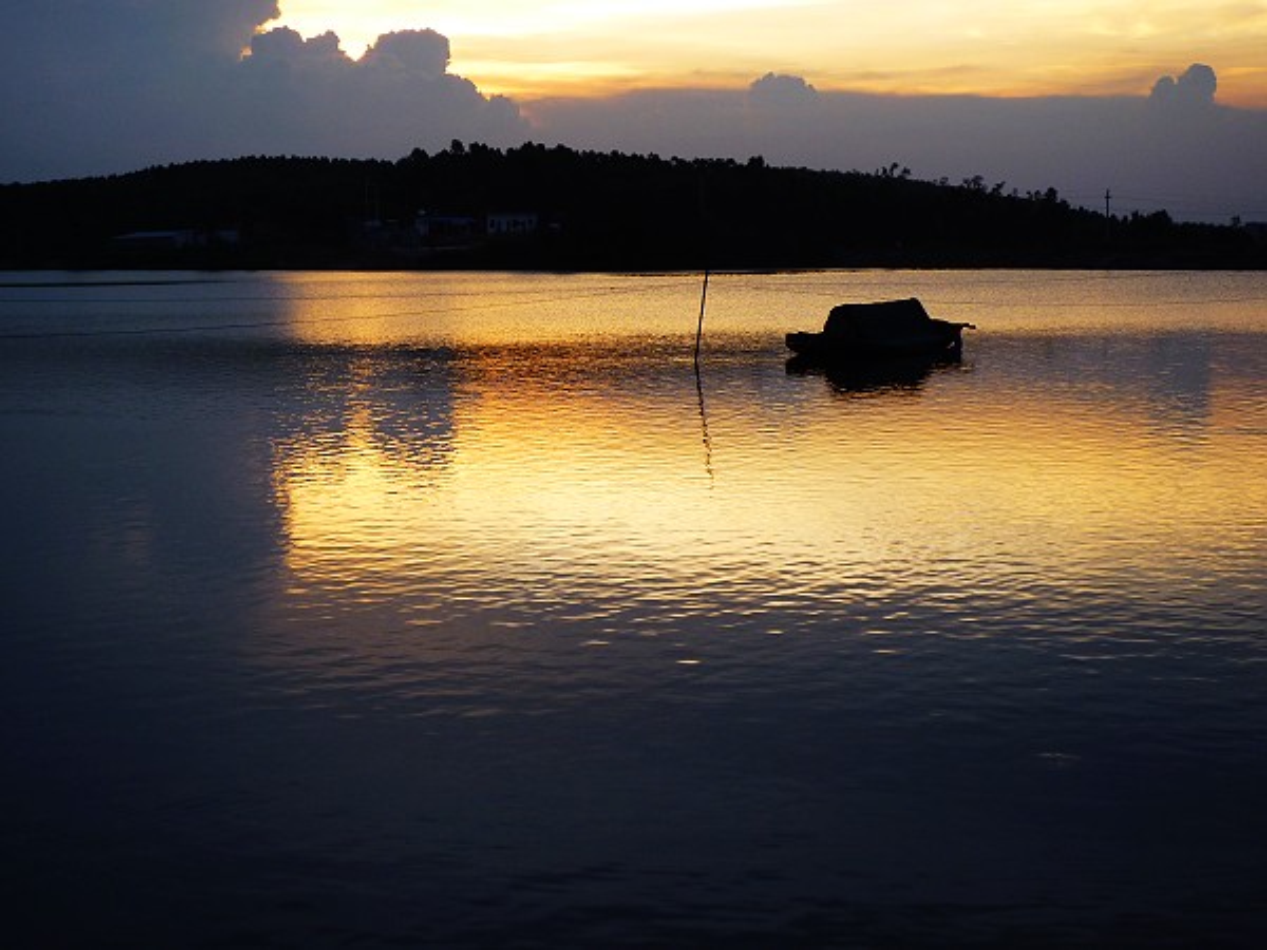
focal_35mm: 59
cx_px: 634
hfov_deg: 32.7
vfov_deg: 24.8
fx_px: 2159
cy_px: 475
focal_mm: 10.4
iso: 125
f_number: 4.7
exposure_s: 1/50
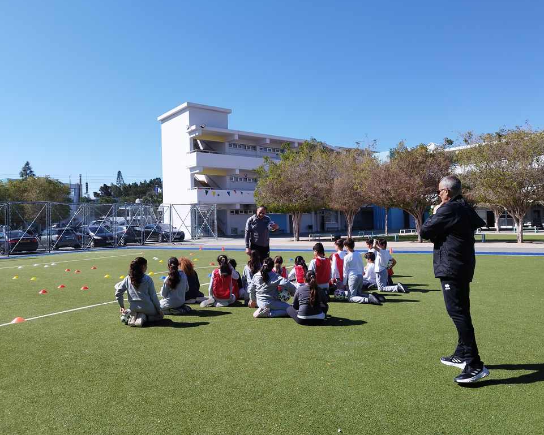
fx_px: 419
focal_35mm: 26
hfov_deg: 66.0
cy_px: 215
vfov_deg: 54.9
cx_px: 284
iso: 50
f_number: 1.89
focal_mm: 5.89
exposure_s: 1/823
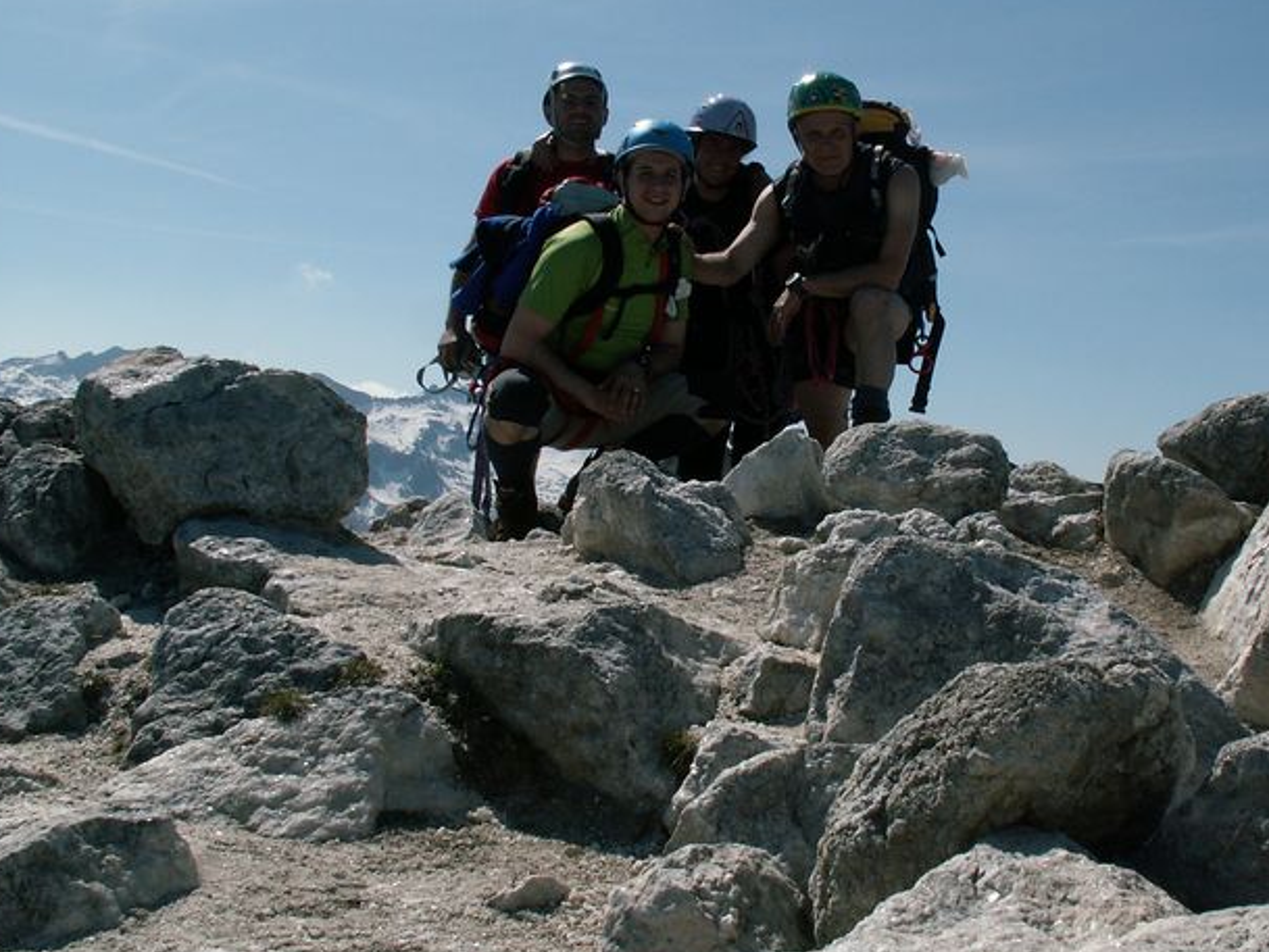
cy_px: 400
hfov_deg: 40.9
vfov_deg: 31.5
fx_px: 1687
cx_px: 802
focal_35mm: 46
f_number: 8
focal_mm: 5.86
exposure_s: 1/400
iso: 50
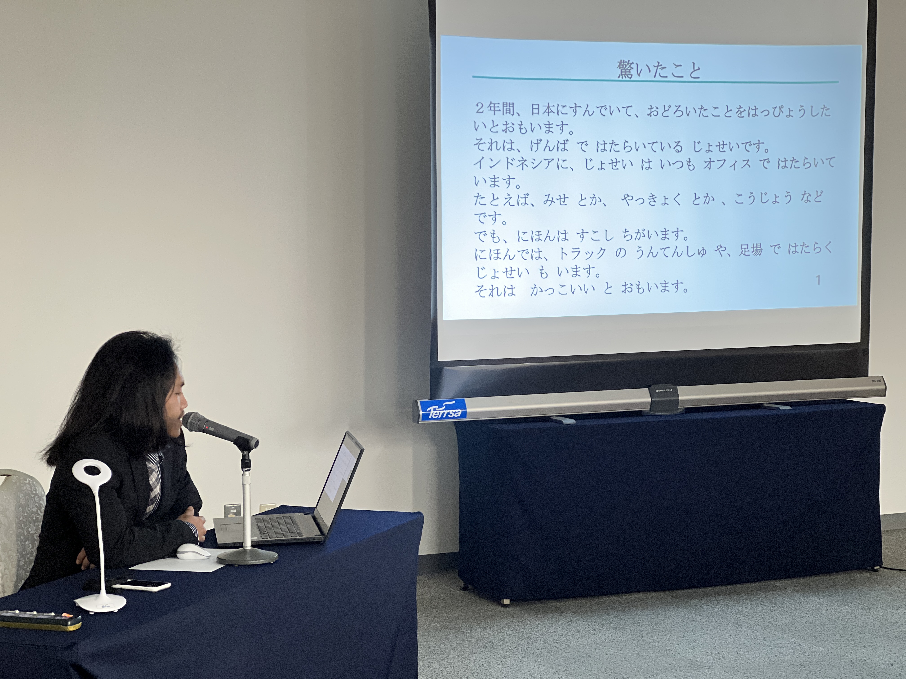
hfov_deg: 25.3
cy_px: 340
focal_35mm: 77
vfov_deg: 19.1
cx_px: 453
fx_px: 2015
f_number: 2.8
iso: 320
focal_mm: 9
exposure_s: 1/40
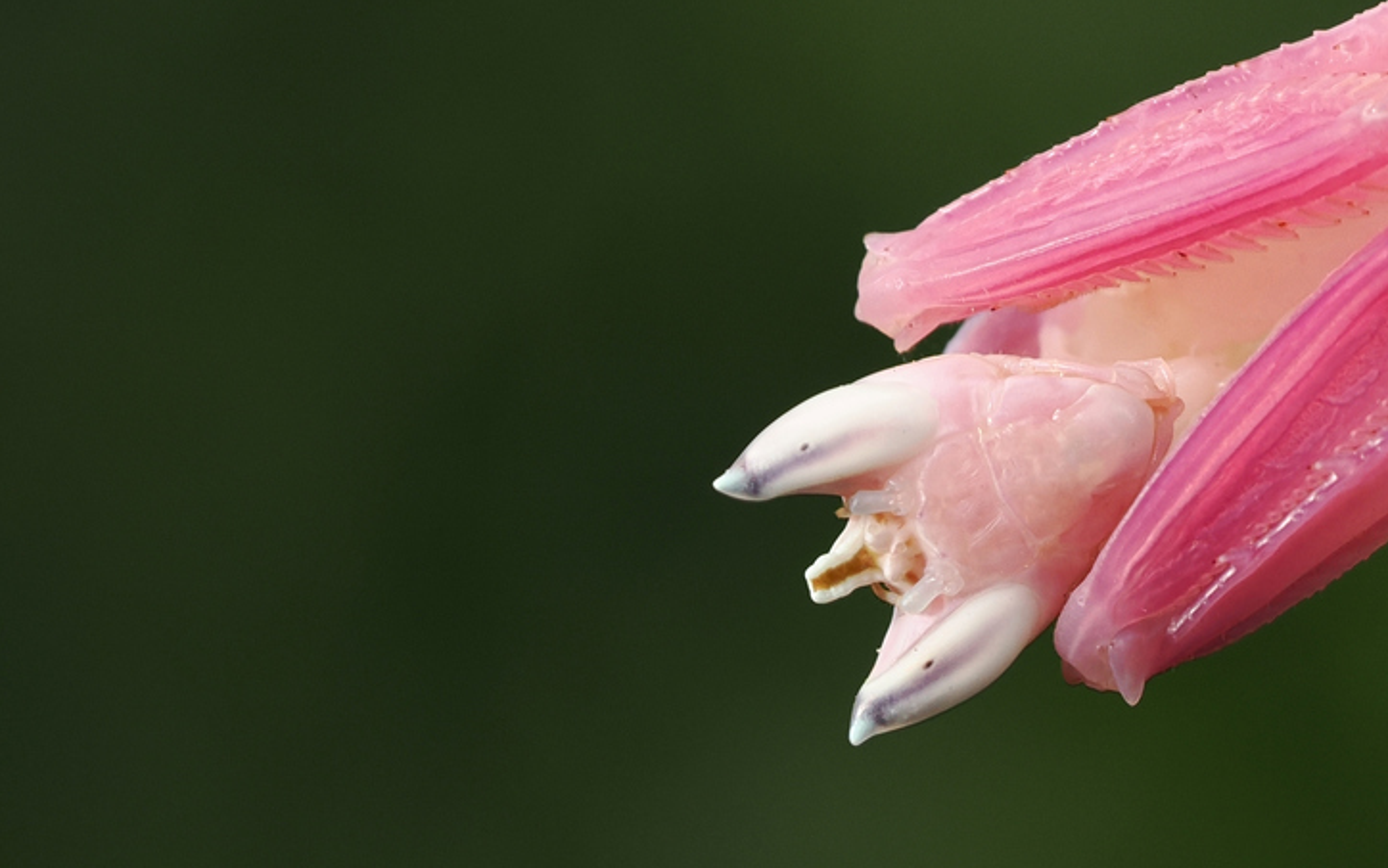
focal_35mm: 351
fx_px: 13282
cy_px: 219
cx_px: 1448
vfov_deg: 3.7
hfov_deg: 6.0
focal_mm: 60
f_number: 5.6
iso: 200
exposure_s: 1/100
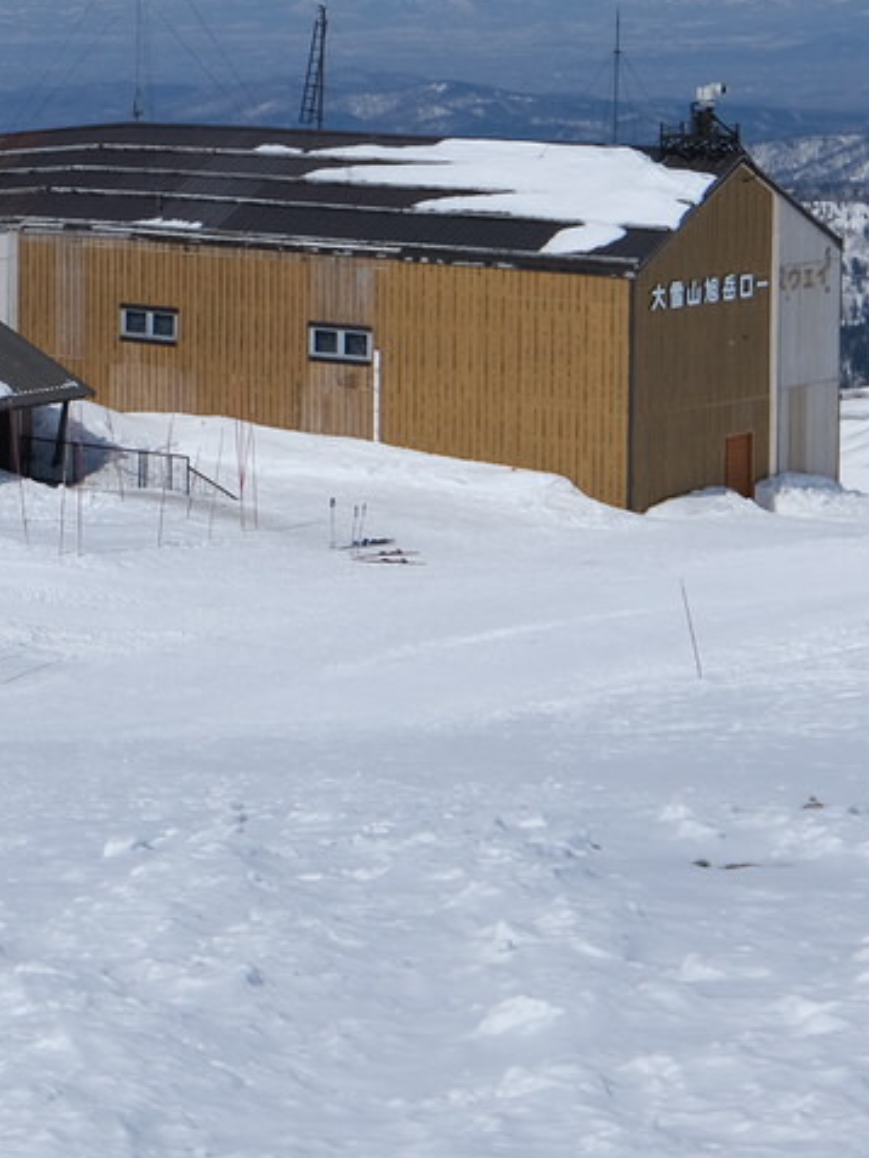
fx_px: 3881
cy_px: 76
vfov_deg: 16.7
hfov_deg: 12.1
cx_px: -478
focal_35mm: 116
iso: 160
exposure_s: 1/1300
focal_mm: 24
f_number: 8
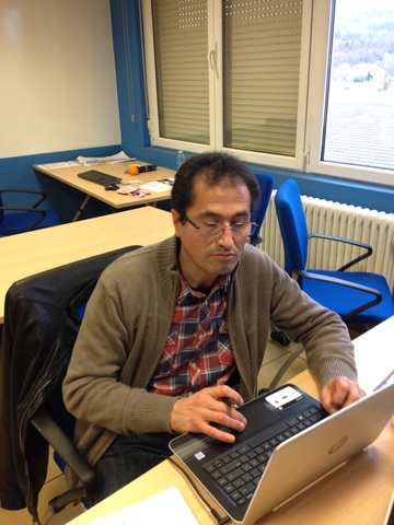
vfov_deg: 55.4
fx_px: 501
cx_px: 197
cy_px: 262
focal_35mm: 33
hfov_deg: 42.9
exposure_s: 1/20
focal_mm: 4.12
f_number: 2.4
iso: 64
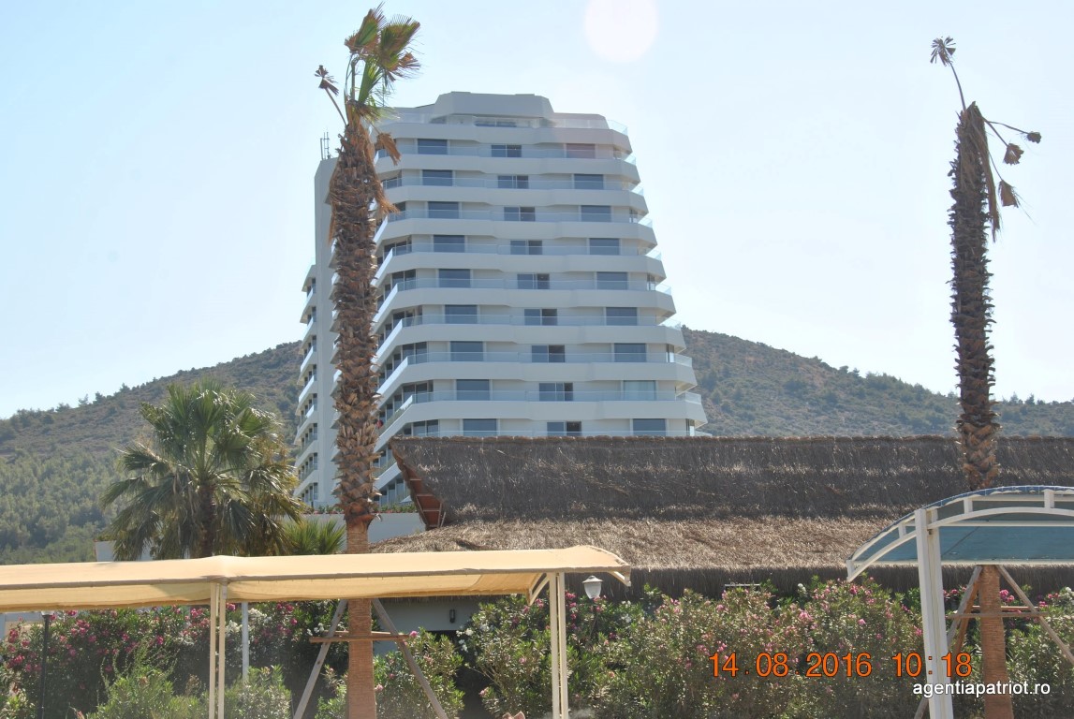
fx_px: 1882
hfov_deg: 31.9
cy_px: 360
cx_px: 537
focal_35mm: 63
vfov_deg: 21.6
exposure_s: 1/200
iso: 100
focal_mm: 42
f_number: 10
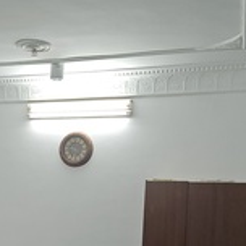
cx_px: 27
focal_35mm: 61
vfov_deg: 26.7
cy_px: 245
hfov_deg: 27.2
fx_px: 490
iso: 350
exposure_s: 1/120
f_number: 1.6
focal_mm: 6.57
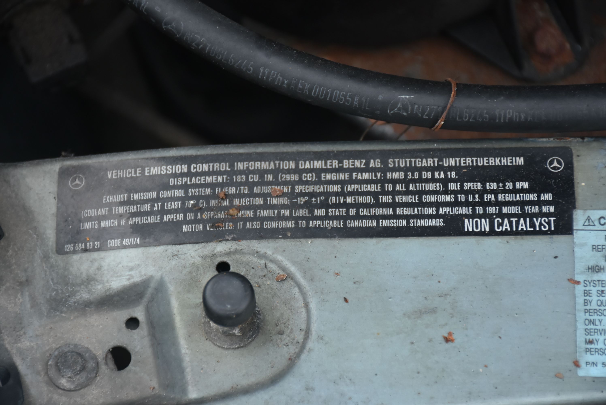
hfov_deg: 15.2
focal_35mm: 135
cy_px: 202
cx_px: 303
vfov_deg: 10.2
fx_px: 2274
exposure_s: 1/60
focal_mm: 90
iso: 800
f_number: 5.3
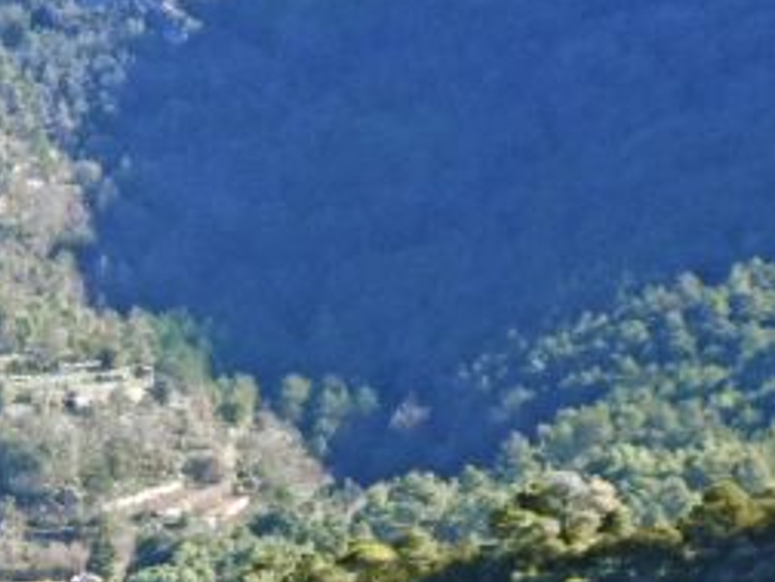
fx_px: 13790
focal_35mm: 616
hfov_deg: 3.2
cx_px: -674
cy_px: 591
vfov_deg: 2.4
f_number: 13
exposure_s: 1/640
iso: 2000
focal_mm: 105
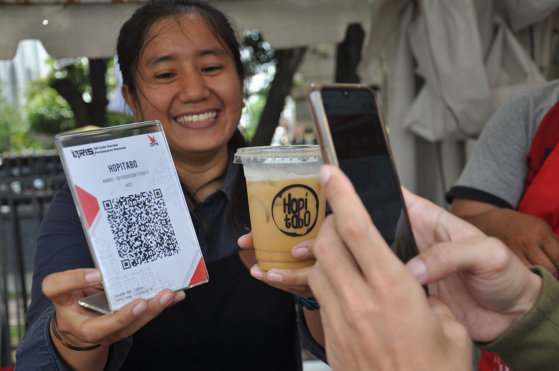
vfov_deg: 25.7
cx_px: 280
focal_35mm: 52
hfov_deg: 37.9
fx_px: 814
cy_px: 186
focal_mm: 35
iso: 200
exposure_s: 1/250
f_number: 5
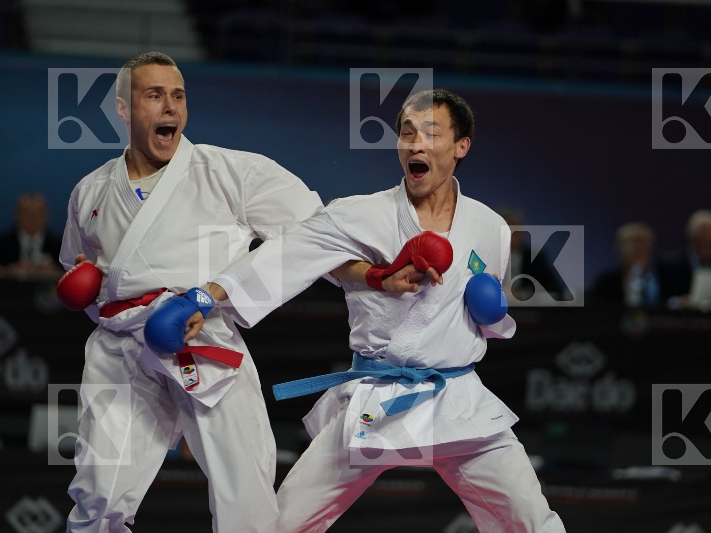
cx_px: 391
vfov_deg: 5.3
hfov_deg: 7.0
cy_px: 266
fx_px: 5771
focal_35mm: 281
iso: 800
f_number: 2.8
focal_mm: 173
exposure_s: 1/1000
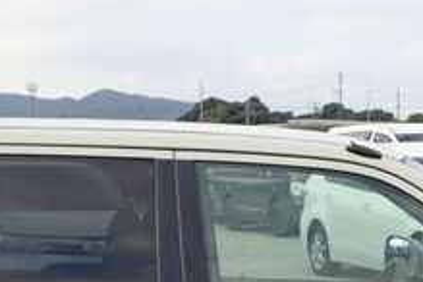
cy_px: 404
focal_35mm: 114
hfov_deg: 17.9
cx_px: 241
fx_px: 1339
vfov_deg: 11.6
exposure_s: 1/500
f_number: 3.2
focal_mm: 5.4
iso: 100
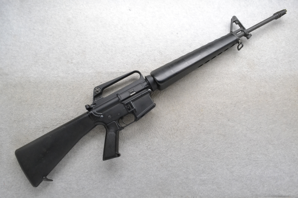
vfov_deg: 47.9
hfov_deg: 67.4
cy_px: 99
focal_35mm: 27
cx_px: 149
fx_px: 223
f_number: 20
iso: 3200
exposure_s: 1/60
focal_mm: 18
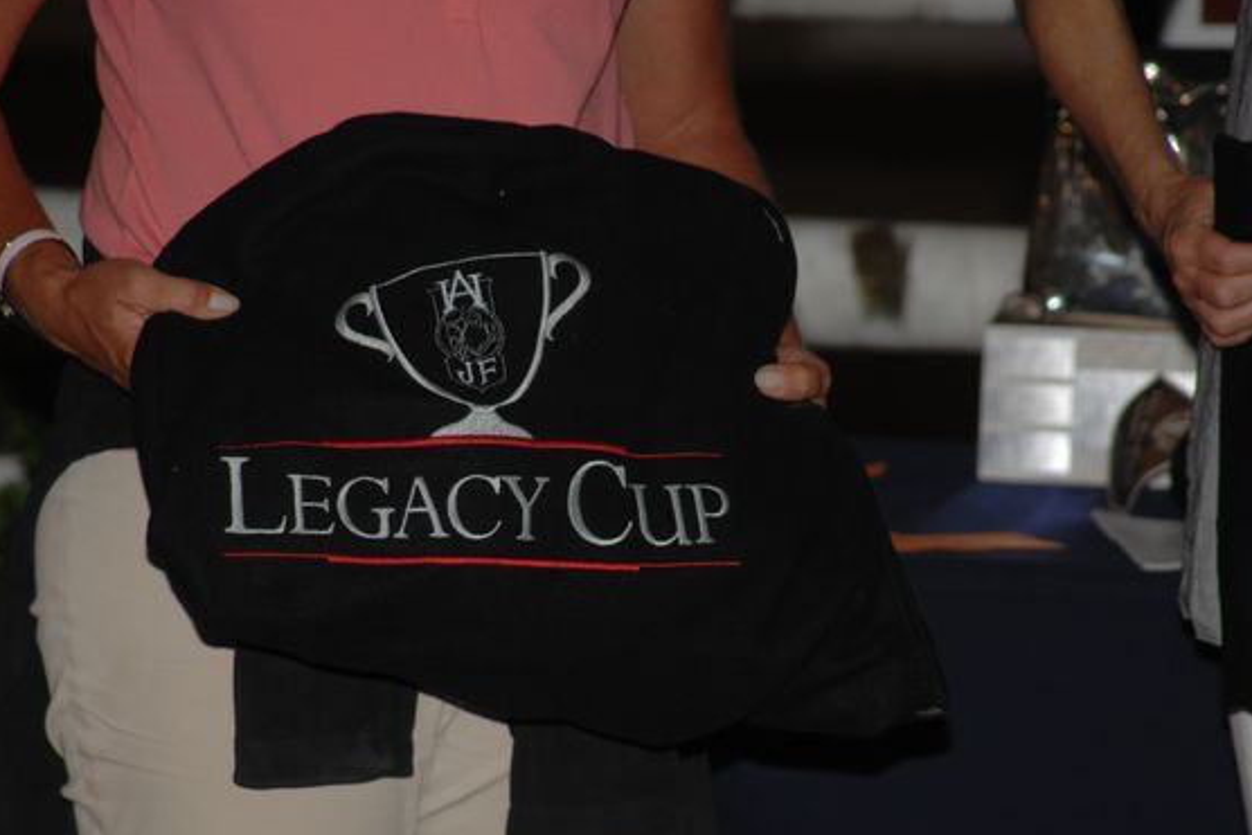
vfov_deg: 4.0
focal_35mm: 345
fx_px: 12001
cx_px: 567
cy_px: 469
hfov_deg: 6.0
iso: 200
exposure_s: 1/125
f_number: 5.6
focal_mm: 200
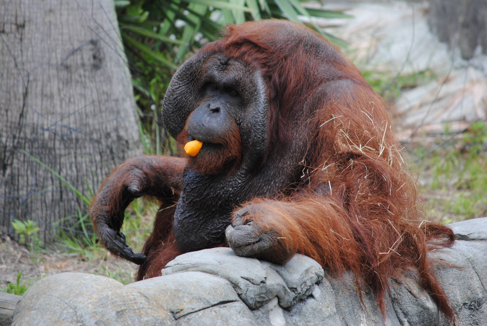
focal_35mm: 405
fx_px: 5485
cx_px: 244
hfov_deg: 5.1
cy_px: 163
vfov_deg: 3.4
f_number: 5.6
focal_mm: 270
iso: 400
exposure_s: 1/200
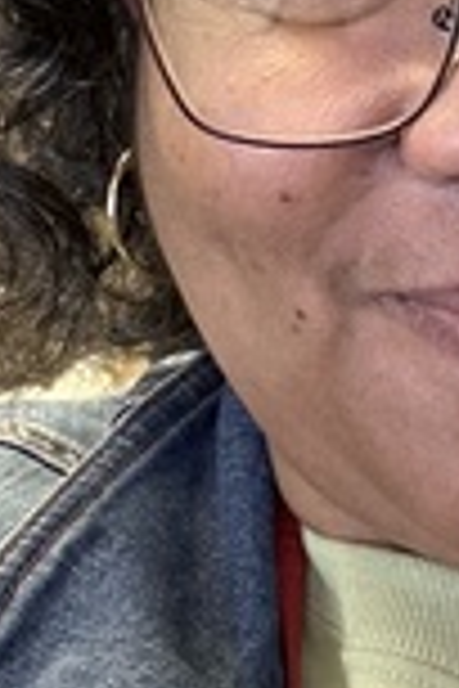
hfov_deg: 13.4
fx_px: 1951
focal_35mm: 102
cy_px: 279
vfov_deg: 20.0
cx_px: 353
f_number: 1.9
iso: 400
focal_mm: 2.69
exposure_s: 1/30
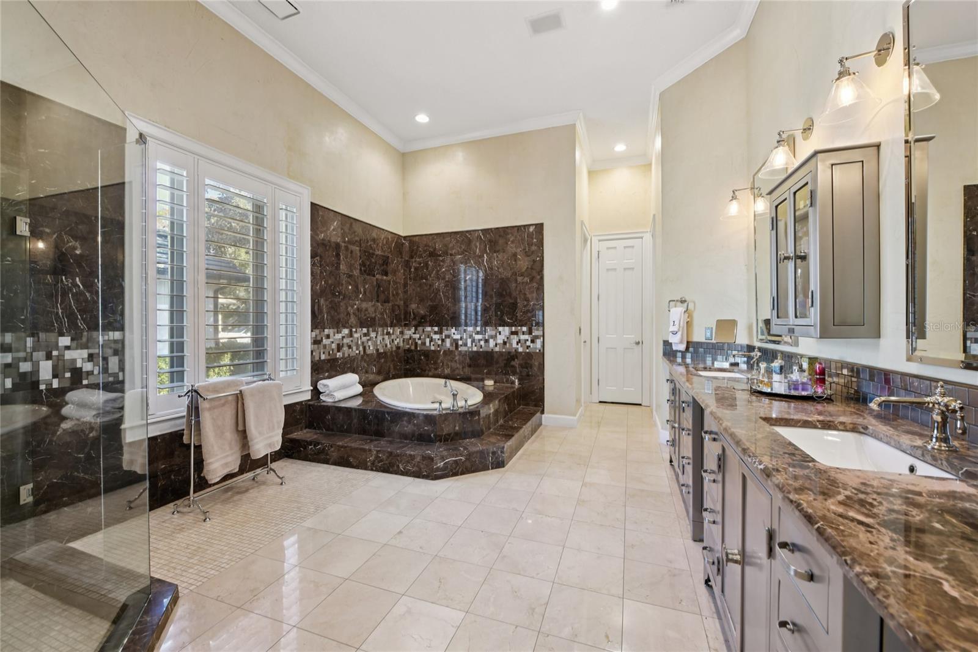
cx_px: 489
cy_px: 326
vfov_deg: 81.2
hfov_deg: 104.3
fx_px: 380
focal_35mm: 14
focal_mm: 14
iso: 400
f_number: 8
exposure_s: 1/4
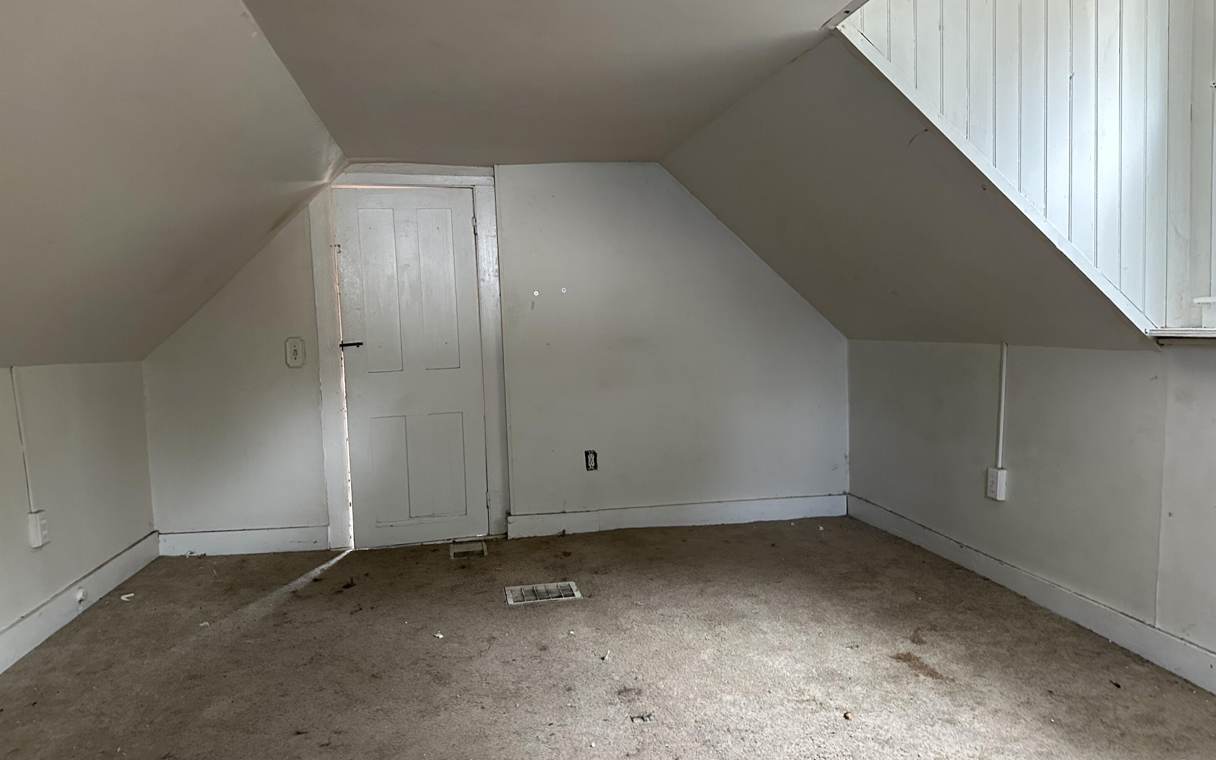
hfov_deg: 70.4
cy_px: 390
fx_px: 862
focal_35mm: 26
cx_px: 603
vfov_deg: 47.6
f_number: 1.78
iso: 640
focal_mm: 6.86
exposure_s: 1/40
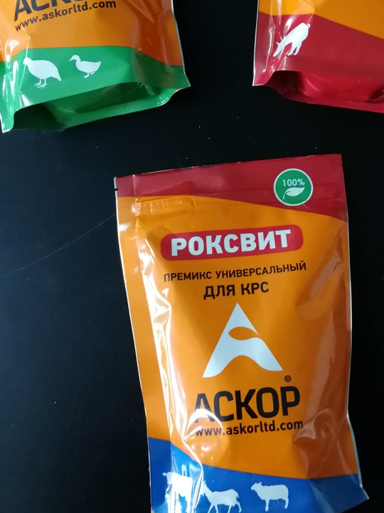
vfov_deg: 45.7
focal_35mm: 40
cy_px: 151
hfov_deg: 35.8
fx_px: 592
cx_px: 235
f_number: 2.2
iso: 400
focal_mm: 3.95
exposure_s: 1/24
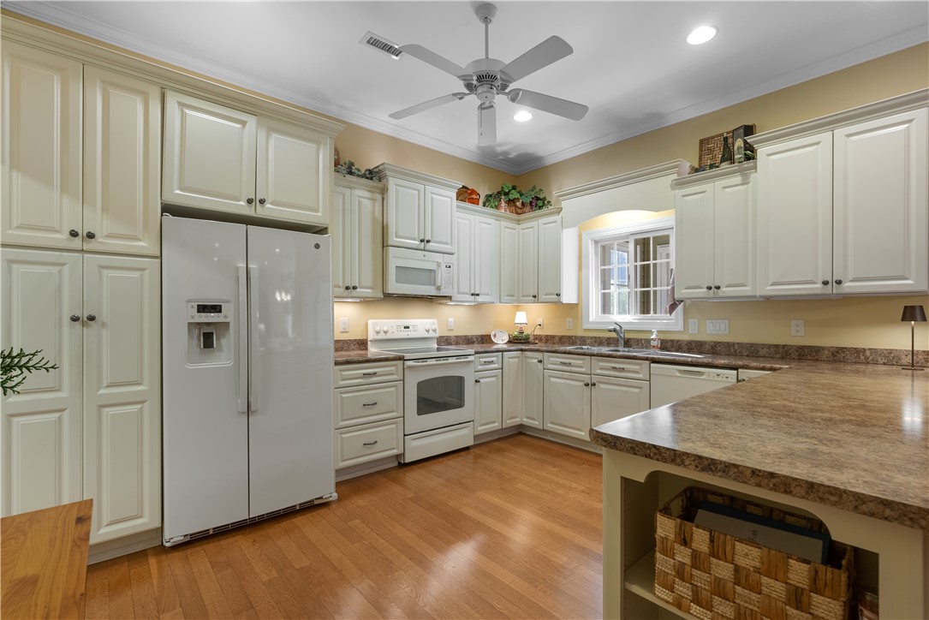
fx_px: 413
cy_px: 310
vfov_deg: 73.8
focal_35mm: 16
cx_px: 464
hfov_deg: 96.7
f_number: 8
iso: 250
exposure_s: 1/2
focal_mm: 16
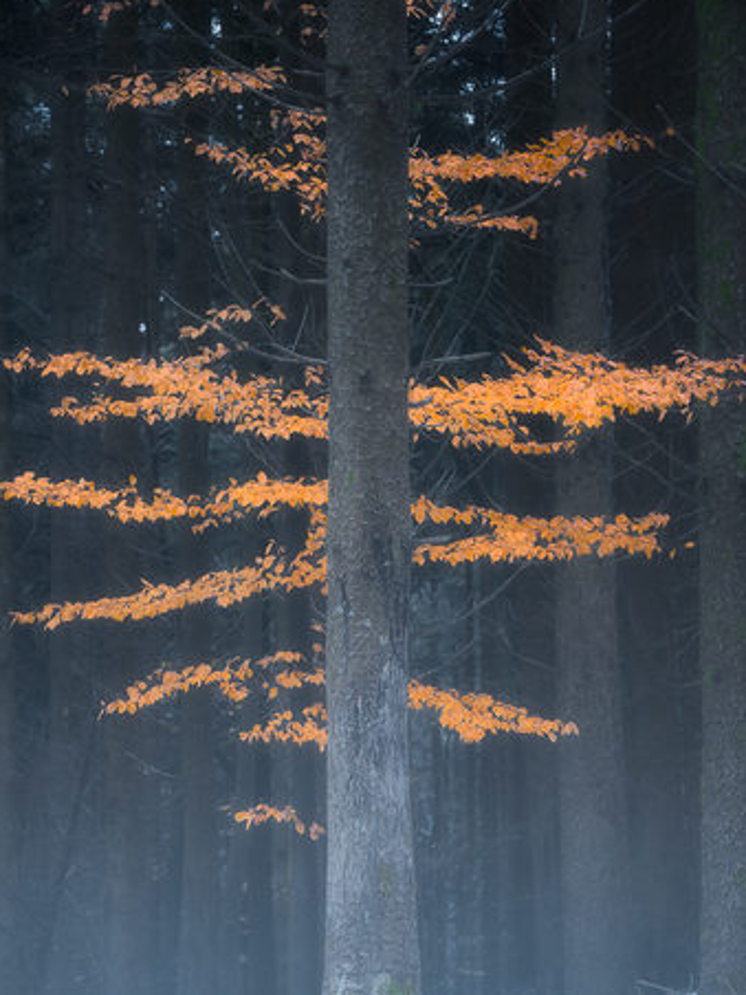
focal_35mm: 143
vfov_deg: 13.8
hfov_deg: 10.4
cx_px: 367
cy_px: 504
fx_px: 4109
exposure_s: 1/3
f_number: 9
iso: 800
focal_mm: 112
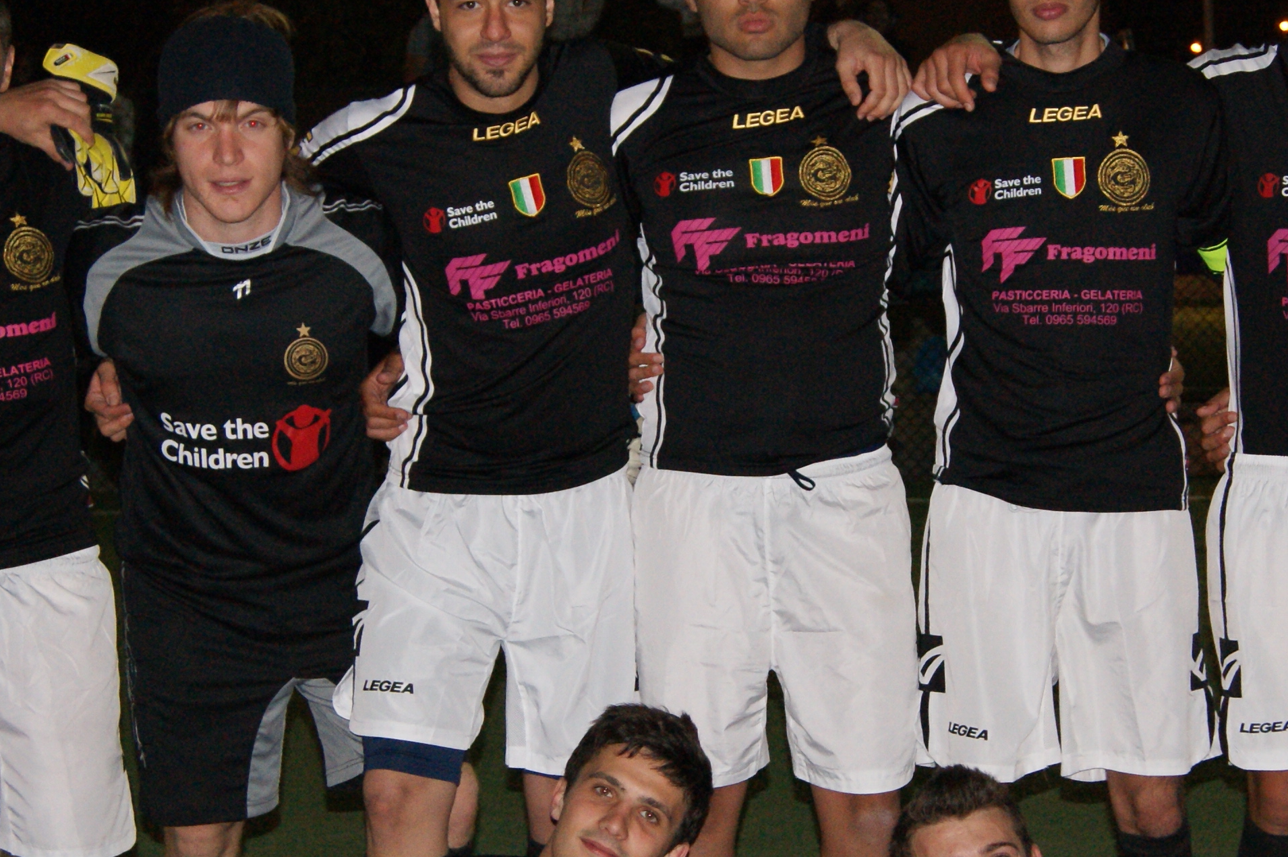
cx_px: 727
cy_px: 555
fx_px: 3611
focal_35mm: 101
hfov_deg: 20.2
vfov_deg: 13.5
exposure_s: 1/60
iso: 400
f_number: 4.5
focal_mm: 28
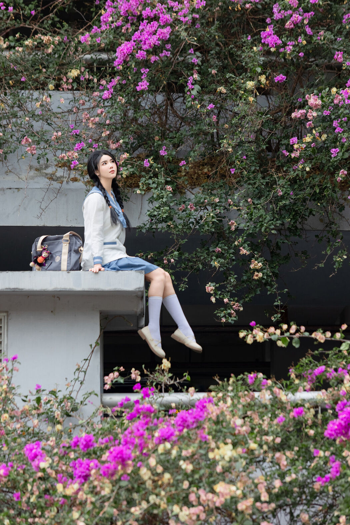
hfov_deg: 8.3
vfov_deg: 12.5
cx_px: 175
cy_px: 262
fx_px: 2406
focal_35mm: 165
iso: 320
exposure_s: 1/320
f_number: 3.5
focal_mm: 165
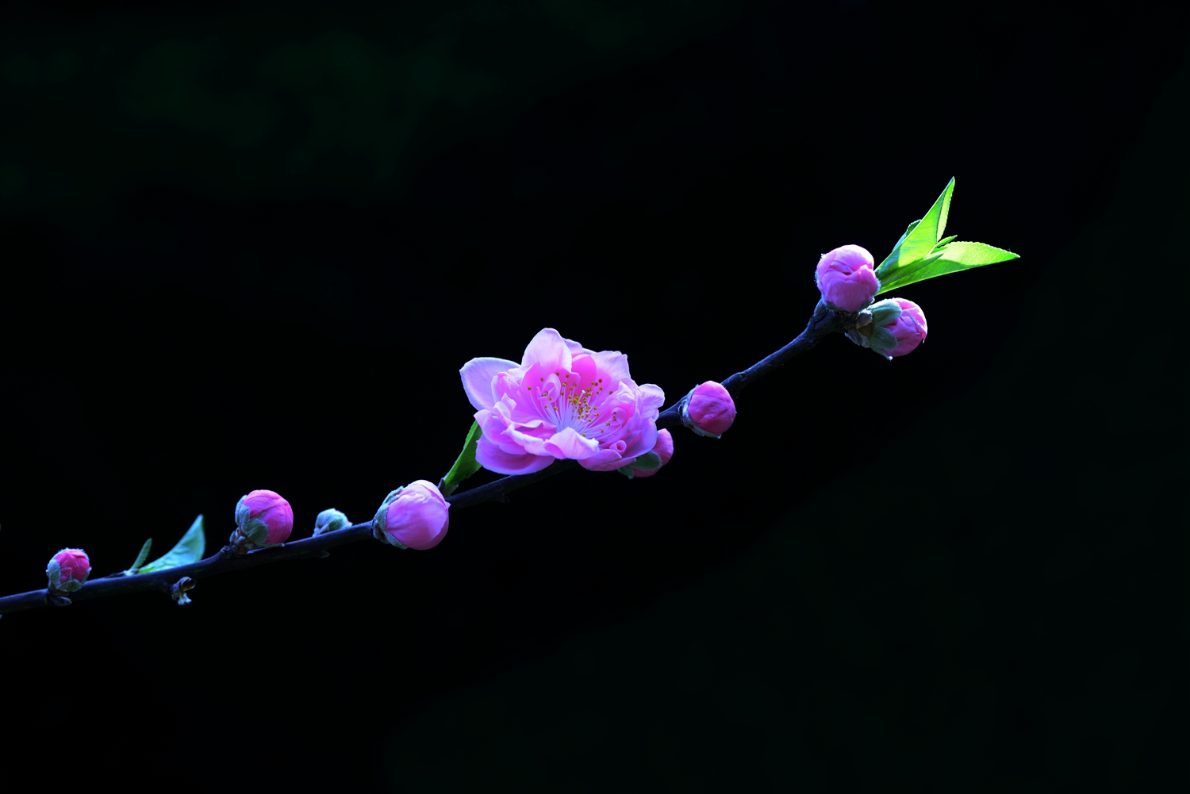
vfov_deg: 13.0
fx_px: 3472
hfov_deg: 19.5
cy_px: 397
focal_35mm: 105
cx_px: 595
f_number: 5.6
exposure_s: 1/50
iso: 100
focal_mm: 105
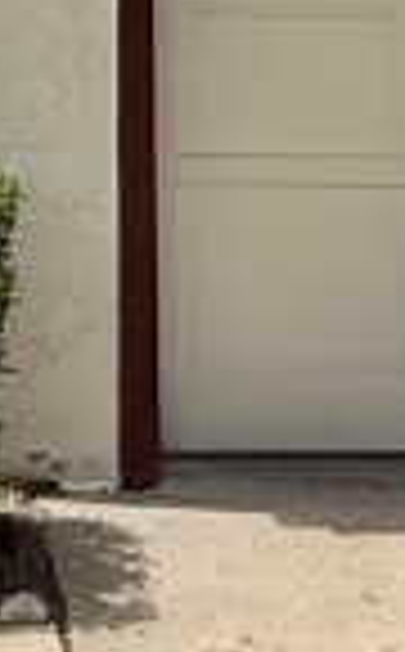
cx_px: -36
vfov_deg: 15.8
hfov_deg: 12.2
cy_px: -639
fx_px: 1864
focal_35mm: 105
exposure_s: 1/4149
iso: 50
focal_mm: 2.22
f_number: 2.2
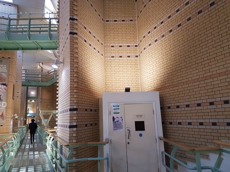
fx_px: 173
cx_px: 115
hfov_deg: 67.3
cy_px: 86
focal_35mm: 26
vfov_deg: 53.1
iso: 200
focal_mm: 4.2
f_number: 1.7
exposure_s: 1/50
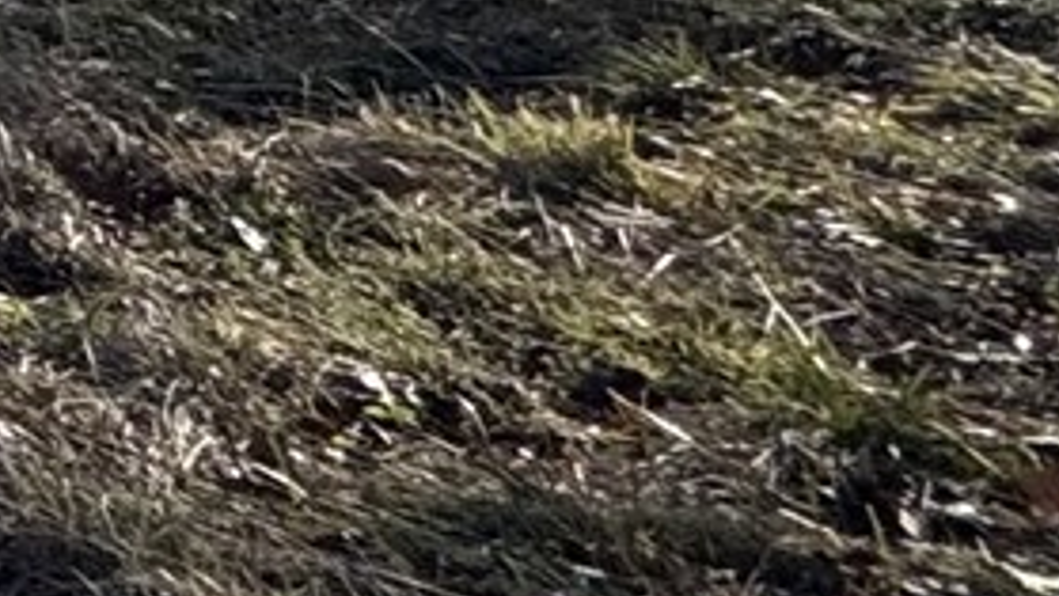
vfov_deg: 9.7
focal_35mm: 112
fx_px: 3145
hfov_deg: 10.0
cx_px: -2524
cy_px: -805
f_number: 2.2
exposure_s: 1/1449
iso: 50
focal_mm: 2.22
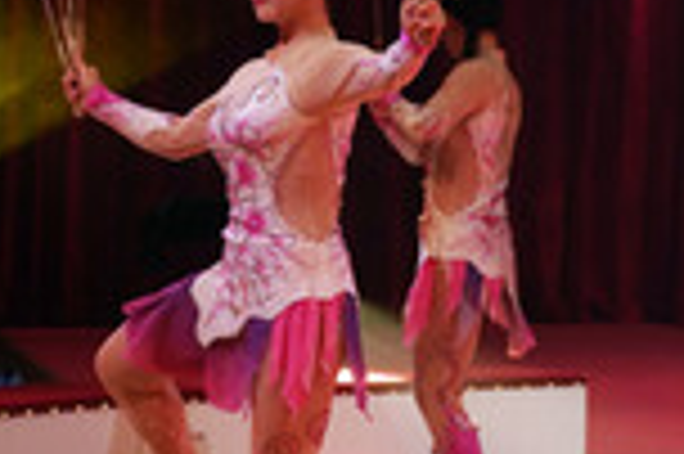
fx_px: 3321
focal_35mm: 175
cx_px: 871
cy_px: -45
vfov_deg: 7.8
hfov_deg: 11.5
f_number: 4.5
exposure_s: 1/320
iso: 1600
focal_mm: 59
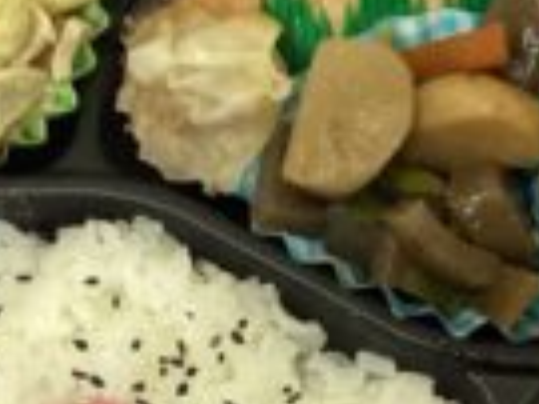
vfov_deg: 17.1
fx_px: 1338
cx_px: 246
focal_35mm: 86
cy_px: 270
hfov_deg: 22.8
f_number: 2.4
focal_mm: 3.3
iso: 250
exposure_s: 1/60
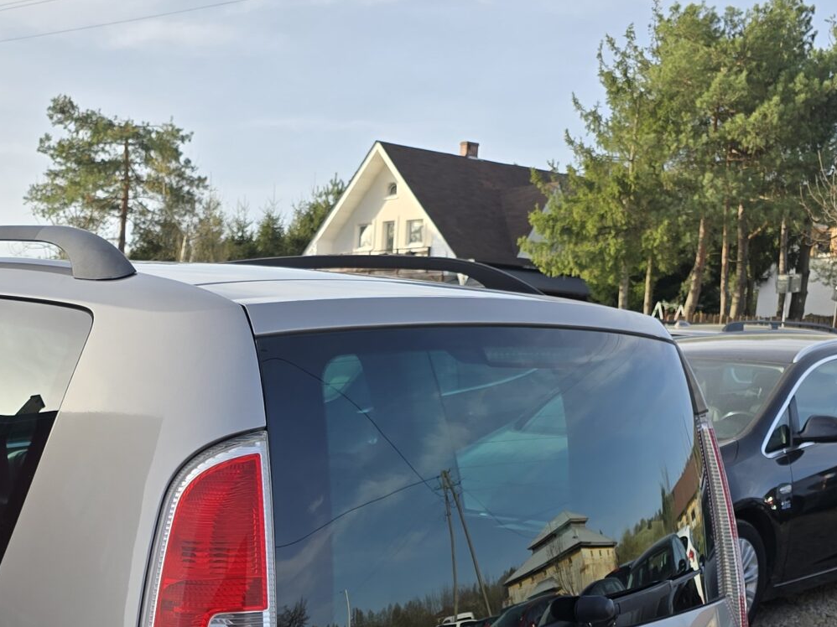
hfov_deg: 32.1
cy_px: 681
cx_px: 210
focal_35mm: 59
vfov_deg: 23.4
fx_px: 1426
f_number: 1.7
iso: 12
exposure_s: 1/416
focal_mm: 6.3
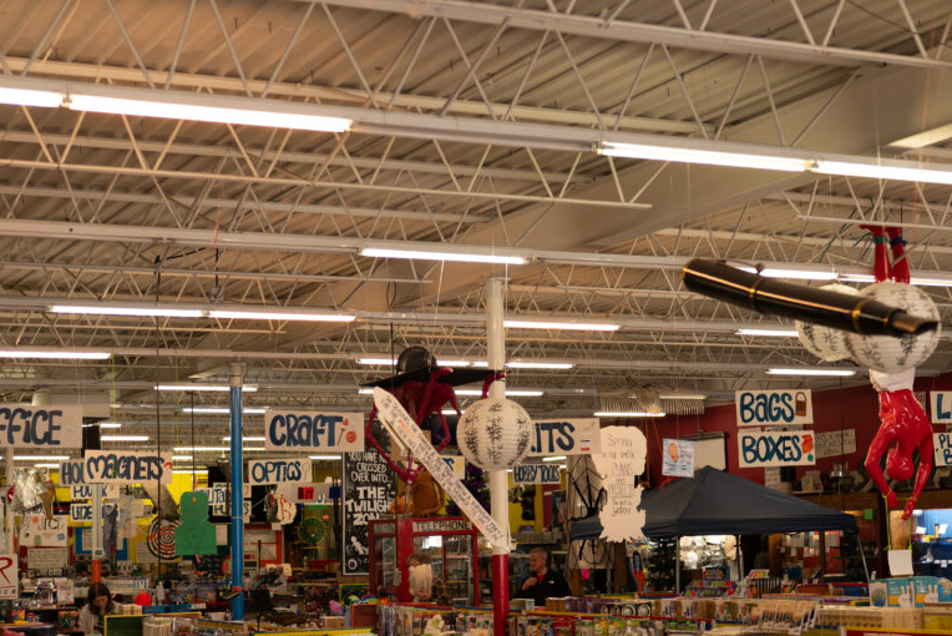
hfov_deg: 30.0
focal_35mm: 67
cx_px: 532
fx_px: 1772
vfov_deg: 20.3
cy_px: 391
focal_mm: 50
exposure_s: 1/100
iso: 320
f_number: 2.8
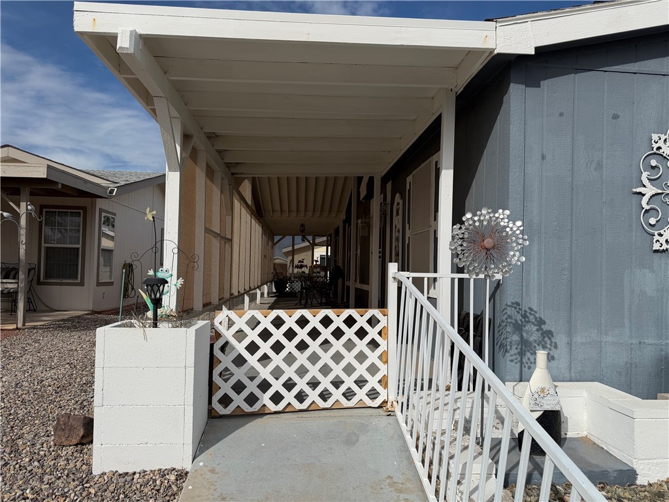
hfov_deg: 71.6
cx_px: 334
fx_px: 464
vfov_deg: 56.8
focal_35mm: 24
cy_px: 251
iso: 80
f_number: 1.78
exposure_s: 1/11905
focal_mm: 6.76
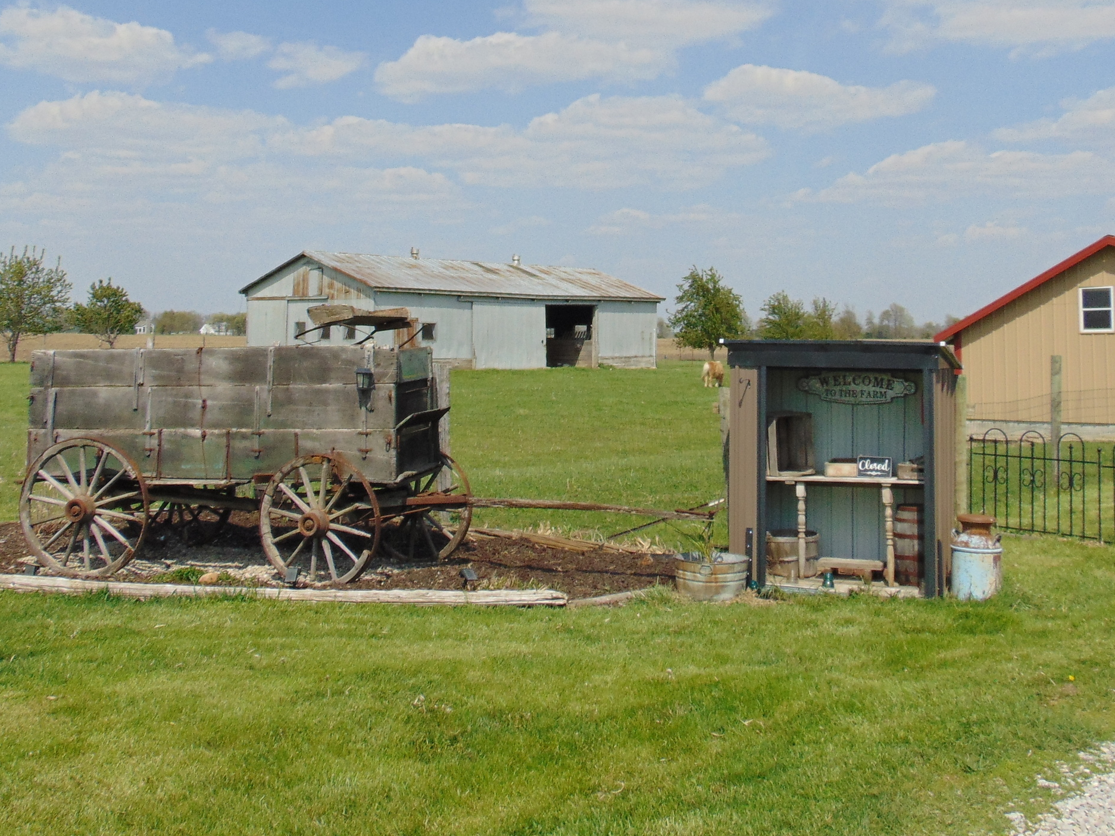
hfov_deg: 45.8
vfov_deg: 34.6
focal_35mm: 41
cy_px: 246
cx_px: 560
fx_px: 1321
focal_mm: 4.5
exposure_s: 1/400
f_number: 7.7
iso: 80
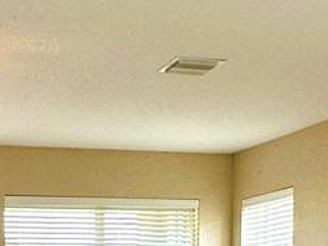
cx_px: 72
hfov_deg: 21.5
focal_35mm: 90
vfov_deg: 14.9
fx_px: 853
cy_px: 400
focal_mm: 2.22
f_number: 2.2
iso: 125
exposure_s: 1/120
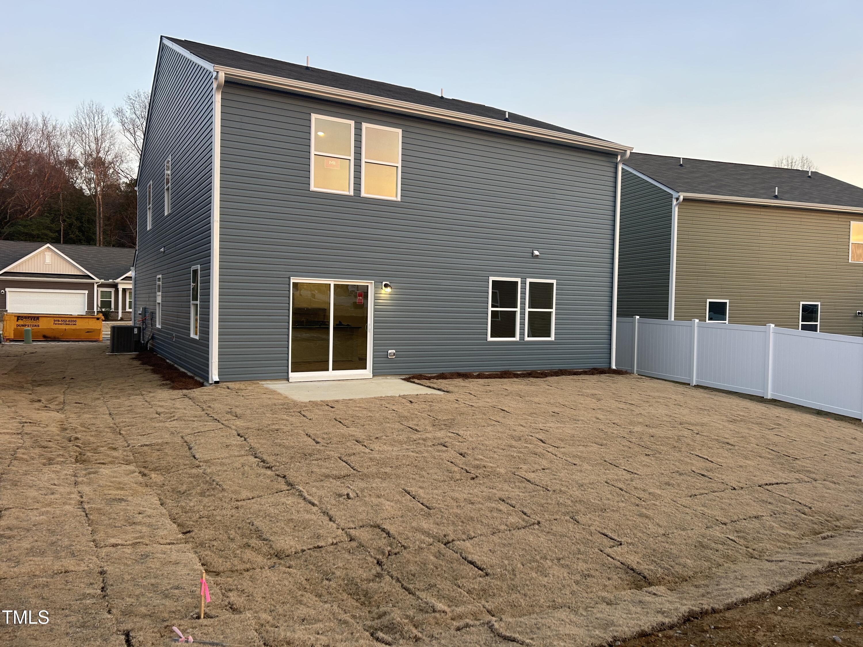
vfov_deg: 53.1
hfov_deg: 67.3
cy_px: 324
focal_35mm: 26
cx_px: 432
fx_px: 648
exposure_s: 1/121
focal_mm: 5.7
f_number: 1.5
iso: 64
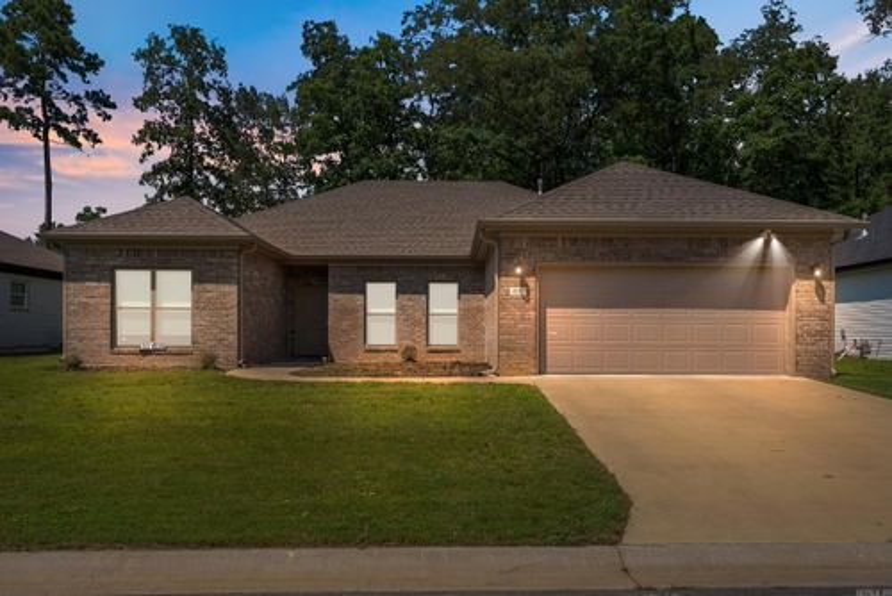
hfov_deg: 70.4
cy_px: 298
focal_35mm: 26
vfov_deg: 50.5
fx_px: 632
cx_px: 446
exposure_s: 1/400
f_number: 9
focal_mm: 25.5
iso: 250
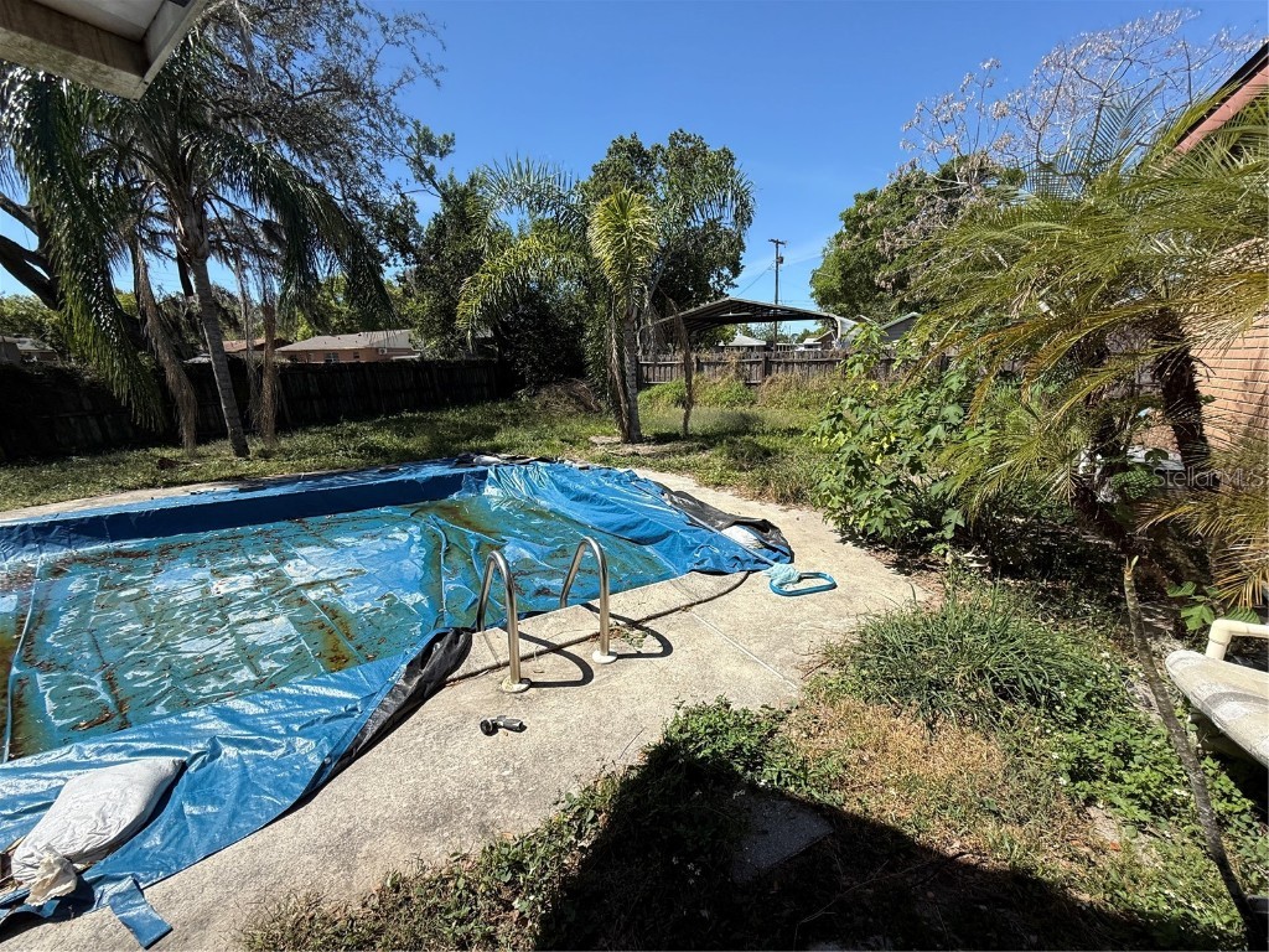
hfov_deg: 102.1
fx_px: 513
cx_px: 634
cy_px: 476
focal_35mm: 14
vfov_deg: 85.7
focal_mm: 2.22
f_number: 2.2
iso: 50
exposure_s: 1/1795
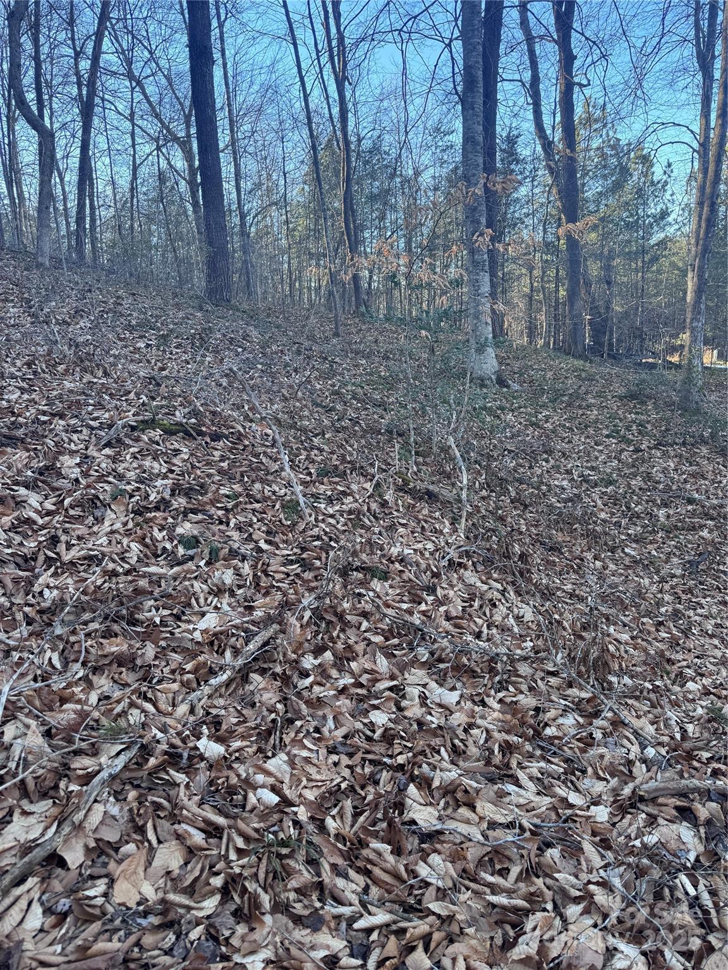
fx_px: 673
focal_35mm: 24
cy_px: 485
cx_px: 364
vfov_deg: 71.6
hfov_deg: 56.8
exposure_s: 1/223
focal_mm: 6.76
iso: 80
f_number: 1.78
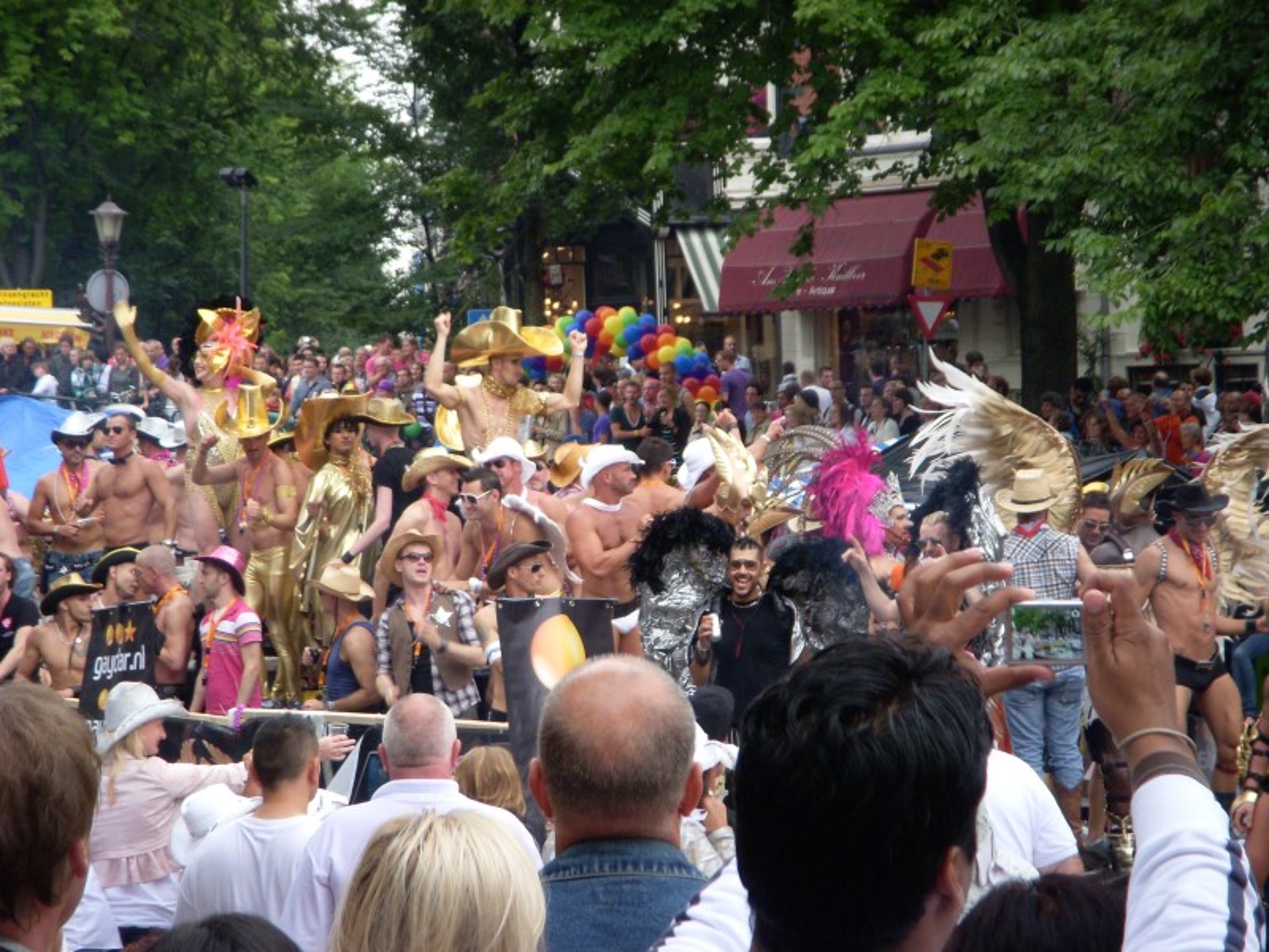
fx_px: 4179
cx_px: 634
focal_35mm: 114
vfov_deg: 13.0
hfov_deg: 17.3
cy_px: 476
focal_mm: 18.9
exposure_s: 1/100
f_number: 4.2
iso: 200
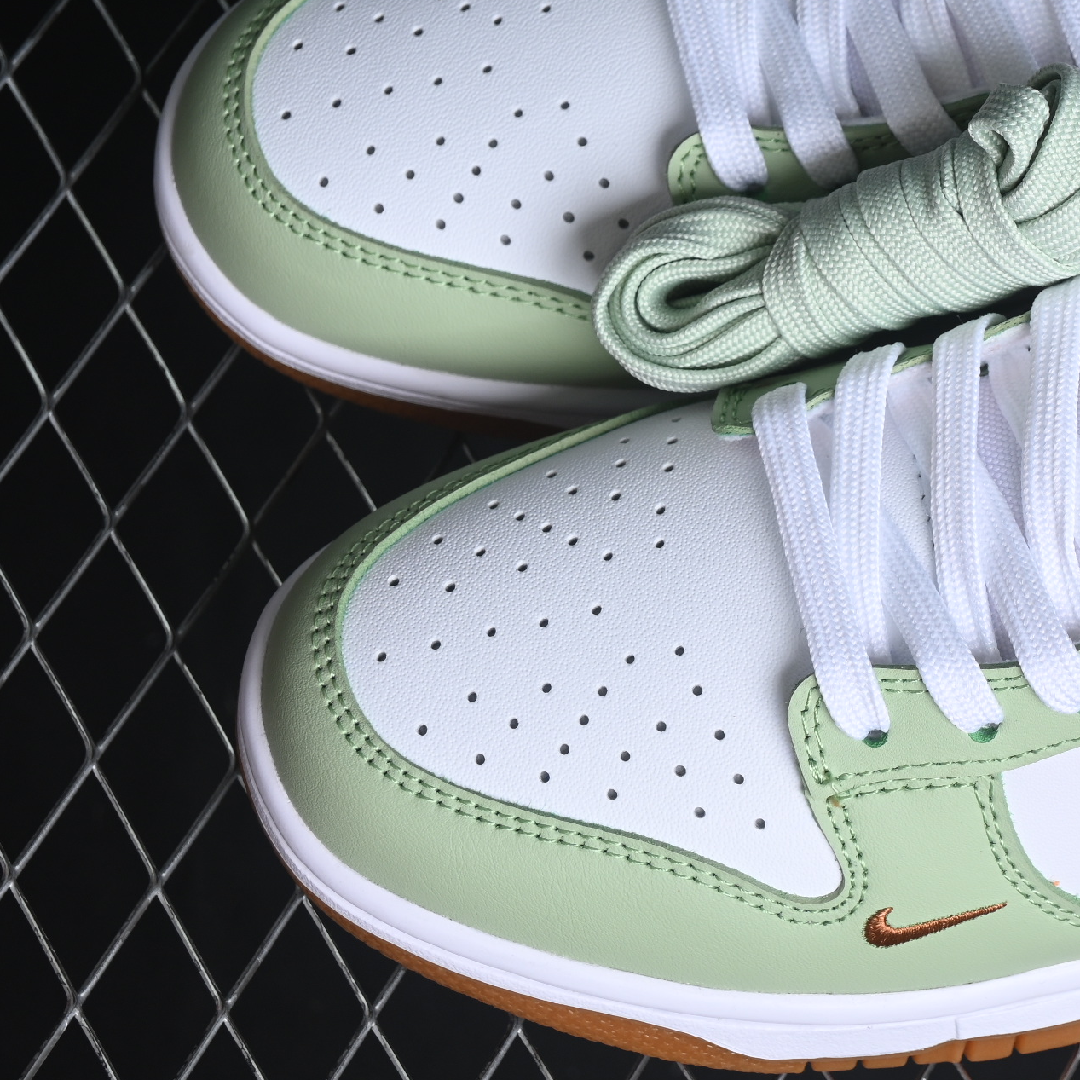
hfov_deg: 12.3
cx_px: 1089
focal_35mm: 140
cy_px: 355
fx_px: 4942
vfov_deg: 12.5
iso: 160
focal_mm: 50
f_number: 7.1
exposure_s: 1/80
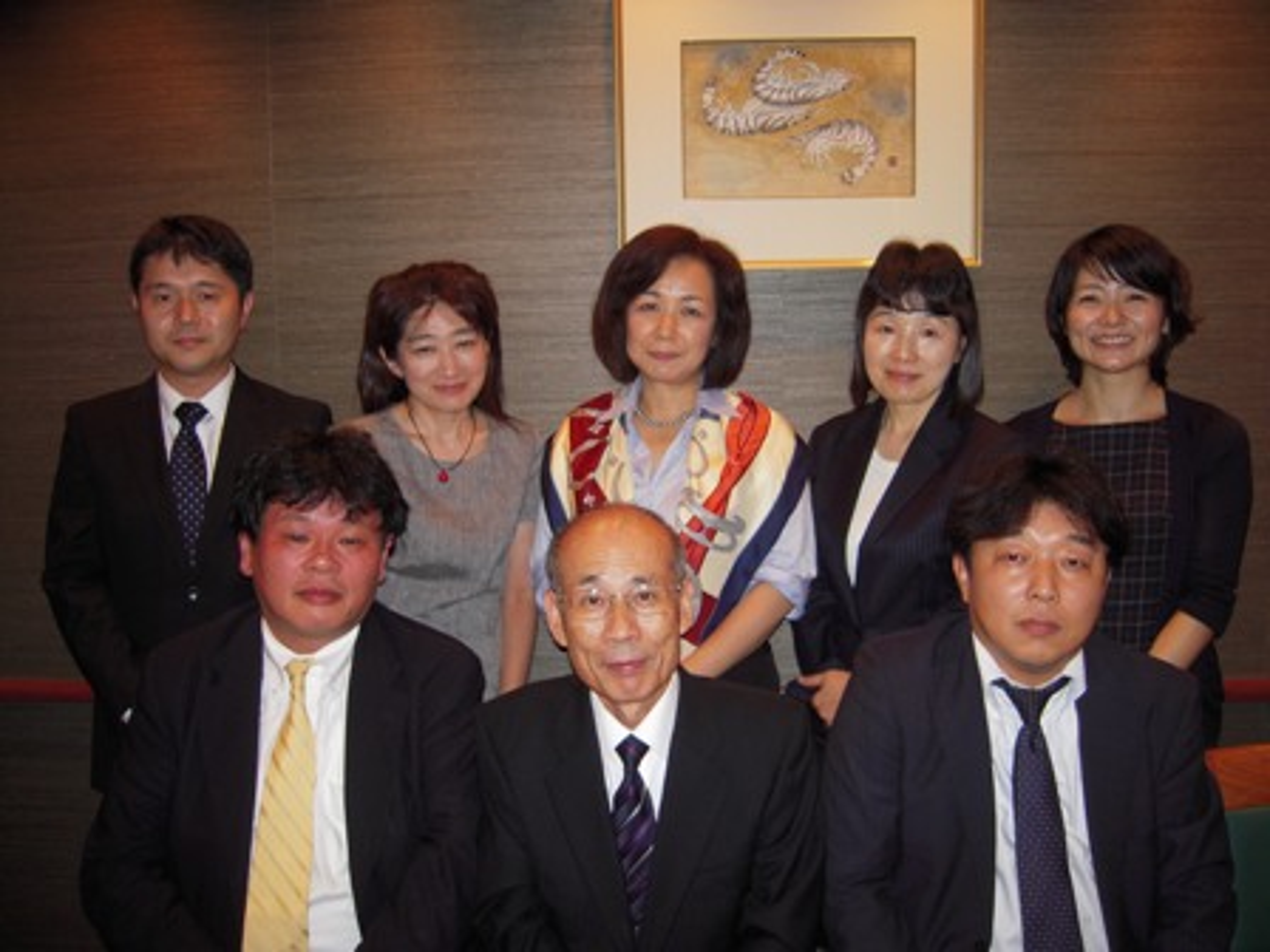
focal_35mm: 28
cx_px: 635
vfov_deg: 49.7
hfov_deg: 63.4
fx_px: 1027
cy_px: 476
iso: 100
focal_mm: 5
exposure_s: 1/20
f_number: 2.7
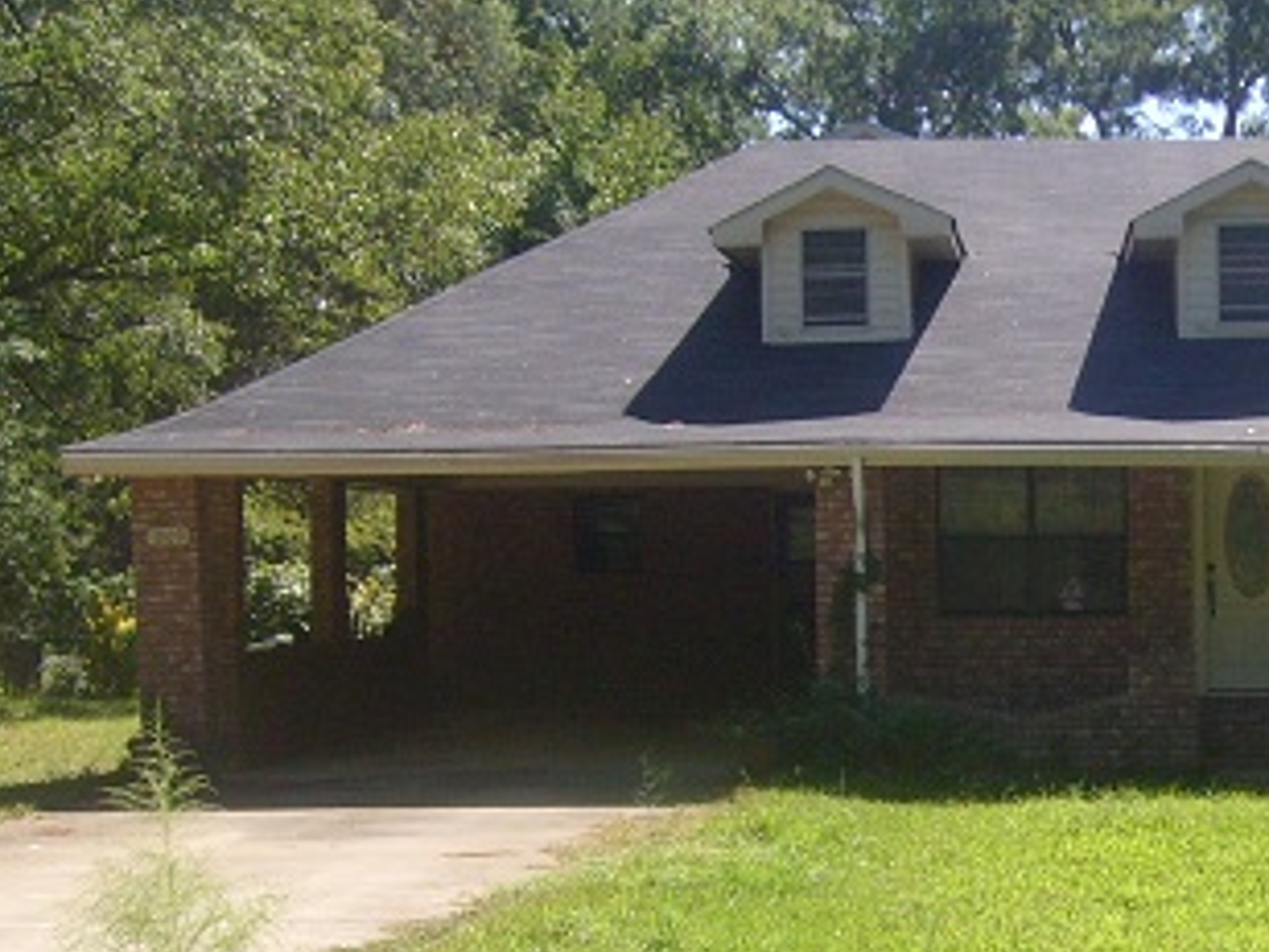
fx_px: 2566
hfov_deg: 27.0
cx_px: 1102
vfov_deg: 20.9
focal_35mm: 70
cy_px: 637
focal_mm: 5.8
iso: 80
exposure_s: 1/180
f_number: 7.1
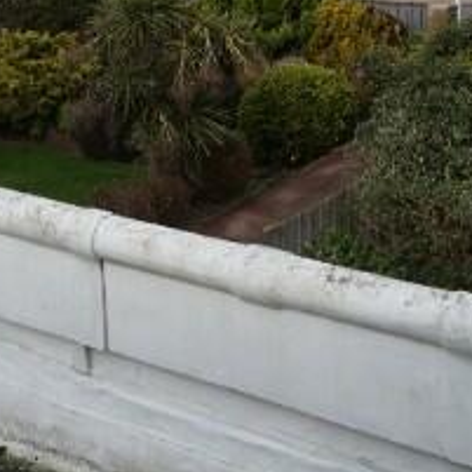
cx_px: 413
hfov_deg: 25.8
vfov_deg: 23.3
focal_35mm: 65
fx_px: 1003
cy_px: -148
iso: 100
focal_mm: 10
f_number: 10
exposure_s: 1/125
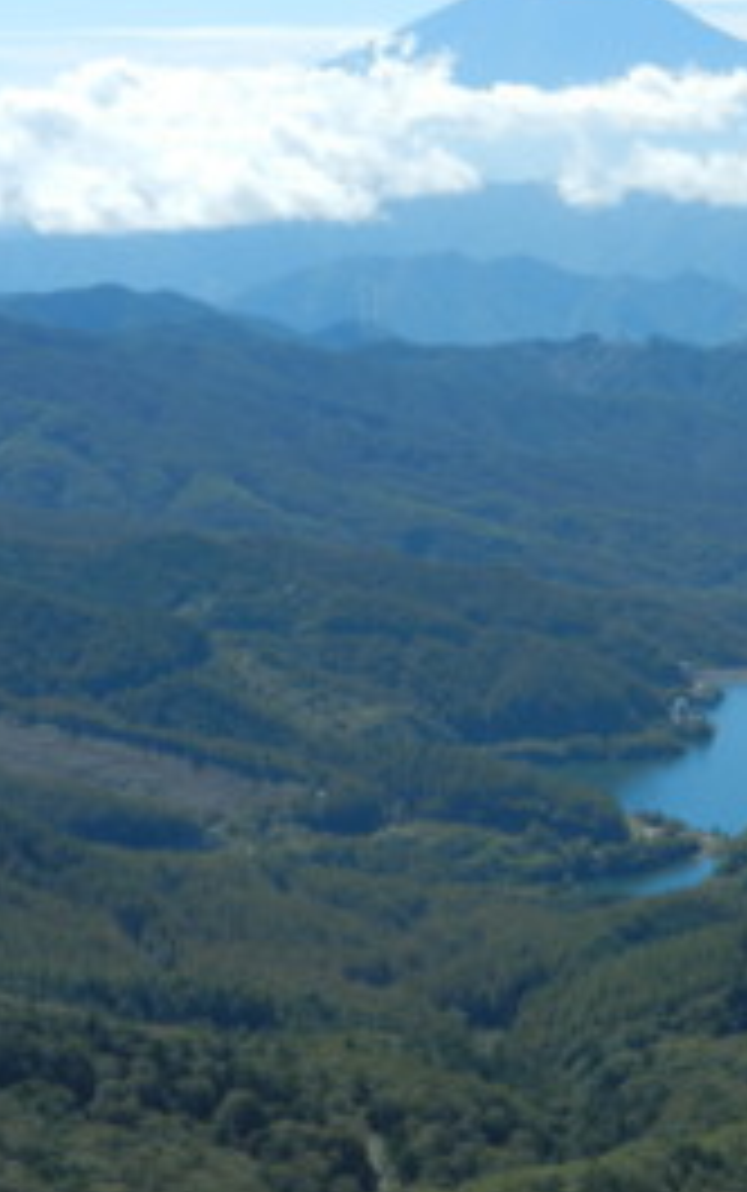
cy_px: 441
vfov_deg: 19.2
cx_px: 778
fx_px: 3512
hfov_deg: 12.0
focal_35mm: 108
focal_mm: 10.9
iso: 160
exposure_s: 1/1250
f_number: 4.5
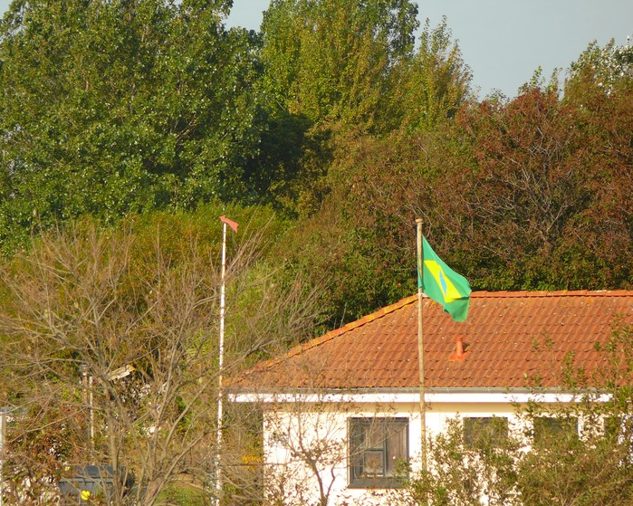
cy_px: 253
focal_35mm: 440
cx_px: 300
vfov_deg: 3.5
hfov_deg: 4.4
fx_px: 8242
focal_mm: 88.8
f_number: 4.5
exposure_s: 1/200
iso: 100
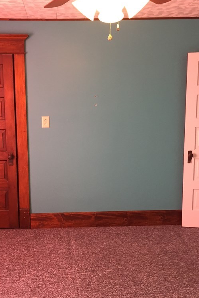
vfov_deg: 47.4
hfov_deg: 32.3
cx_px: 64
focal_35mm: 41
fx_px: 340
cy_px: 148
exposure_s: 1/30
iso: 100
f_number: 2.2
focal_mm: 4.15
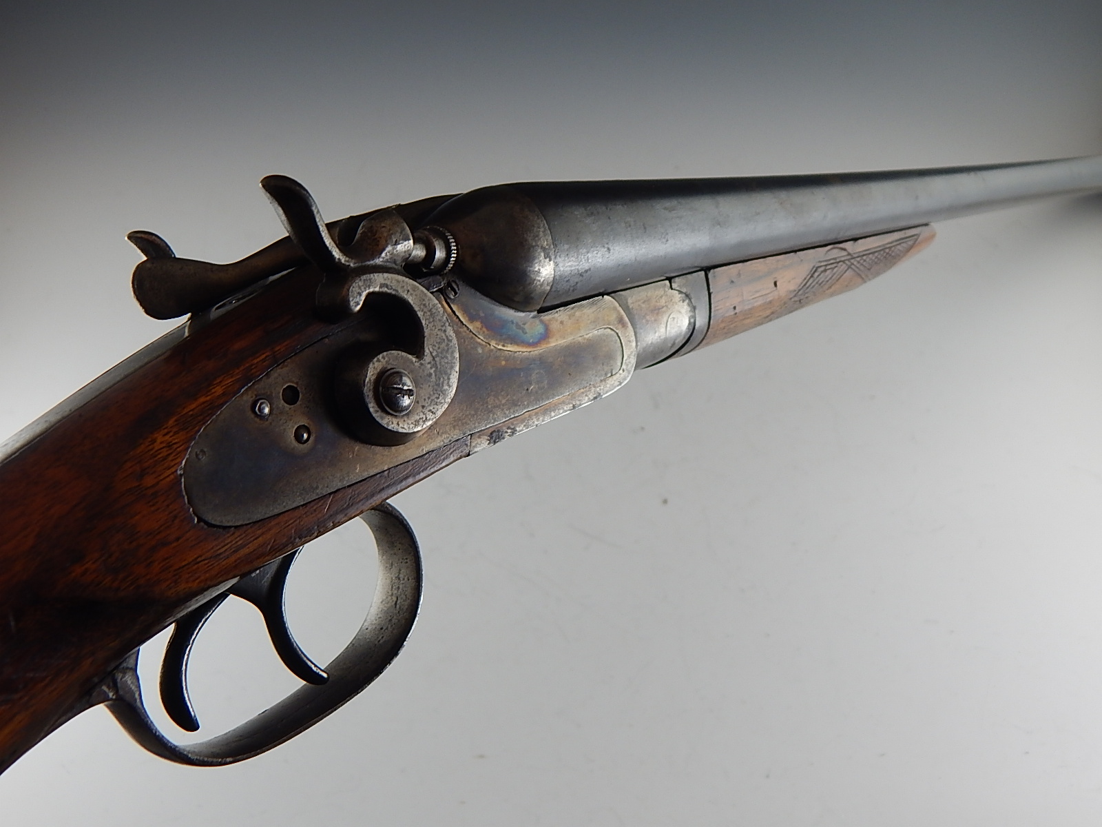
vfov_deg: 41.8
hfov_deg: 54.0
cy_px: 414
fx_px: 1082
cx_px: 551
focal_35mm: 34
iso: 125
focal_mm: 6.1
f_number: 3.3
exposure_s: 1/100
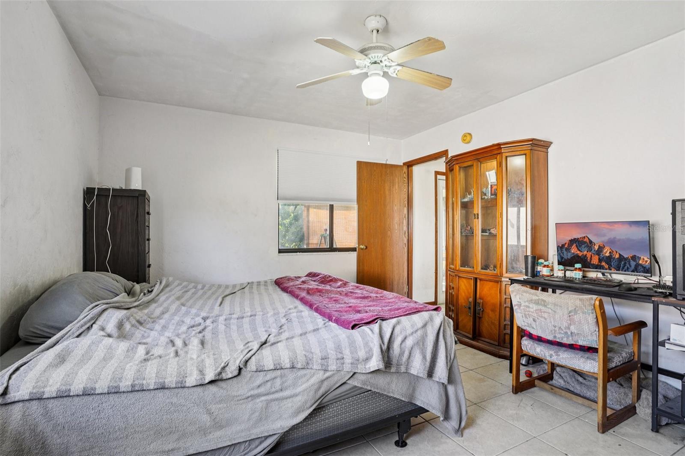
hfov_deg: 93.3
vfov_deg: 70.4
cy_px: 228
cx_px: 342
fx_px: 323
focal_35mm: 17
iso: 400
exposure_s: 1/15
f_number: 8
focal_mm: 17
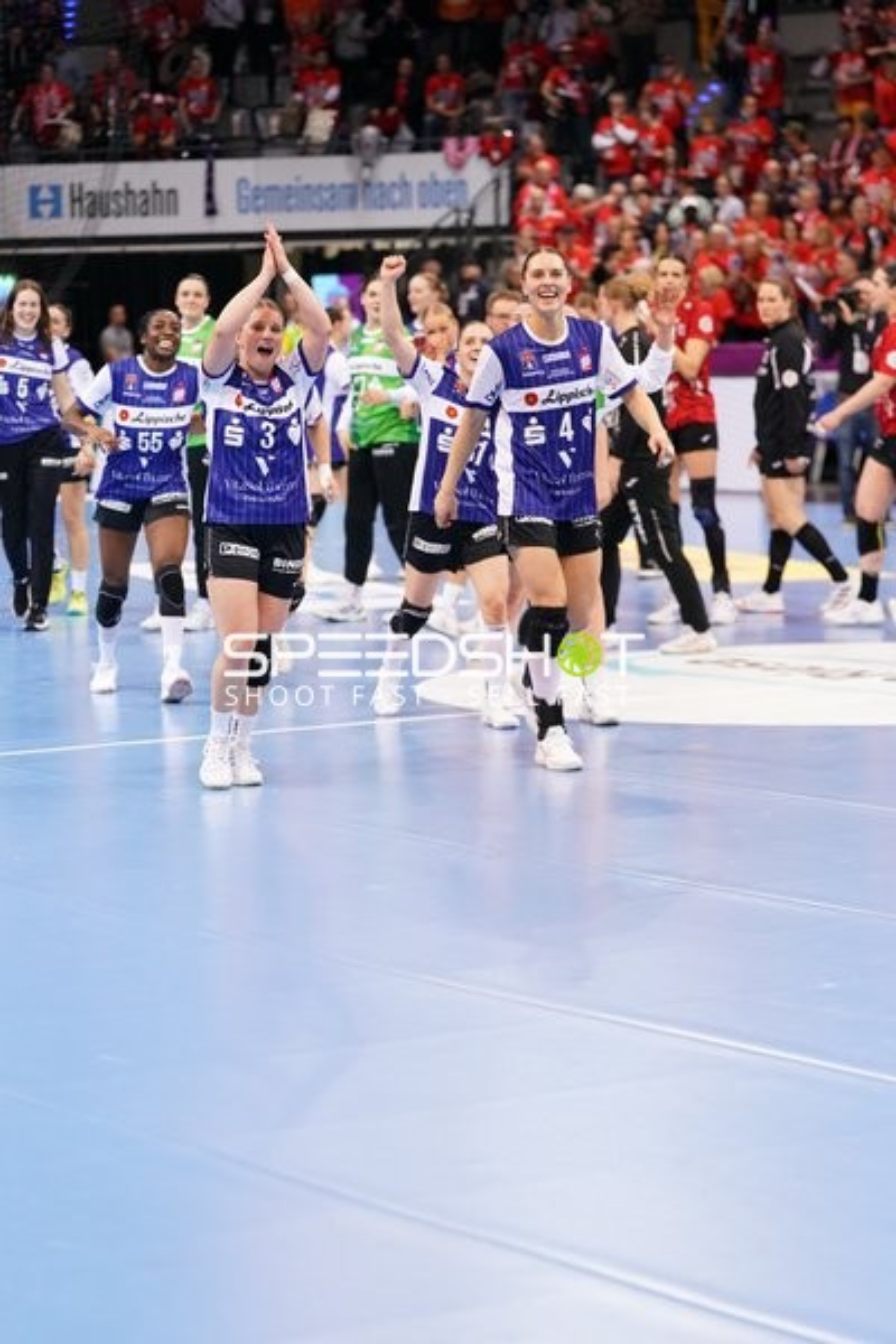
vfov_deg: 18.6
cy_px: 672
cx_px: 448
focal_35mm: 110
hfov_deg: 12.5
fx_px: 4106
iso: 3200
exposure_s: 1/1000
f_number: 2.8
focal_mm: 110
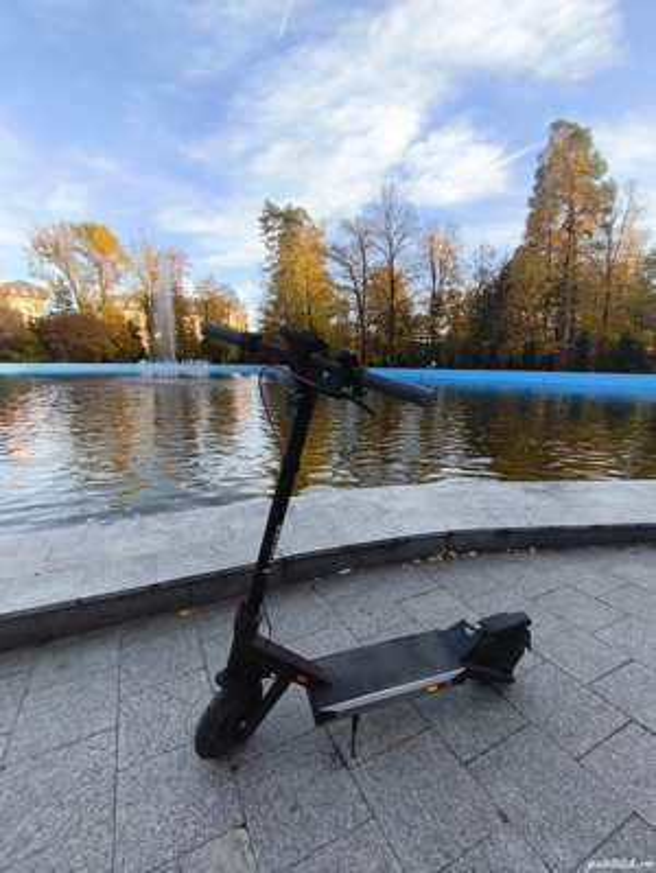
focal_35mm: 15
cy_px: 436
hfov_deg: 81.8
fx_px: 378
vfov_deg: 98.1
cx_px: 328
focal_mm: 1.65
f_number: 2.2
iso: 50
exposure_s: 1/537
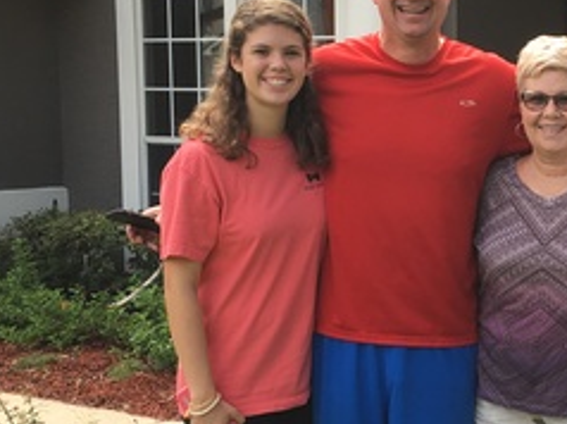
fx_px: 1276
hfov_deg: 24.4
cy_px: 276
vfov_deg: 18.8
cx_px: 503
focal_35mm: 78
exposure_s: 1/400
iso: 25
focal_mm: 4.15
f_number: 2.2
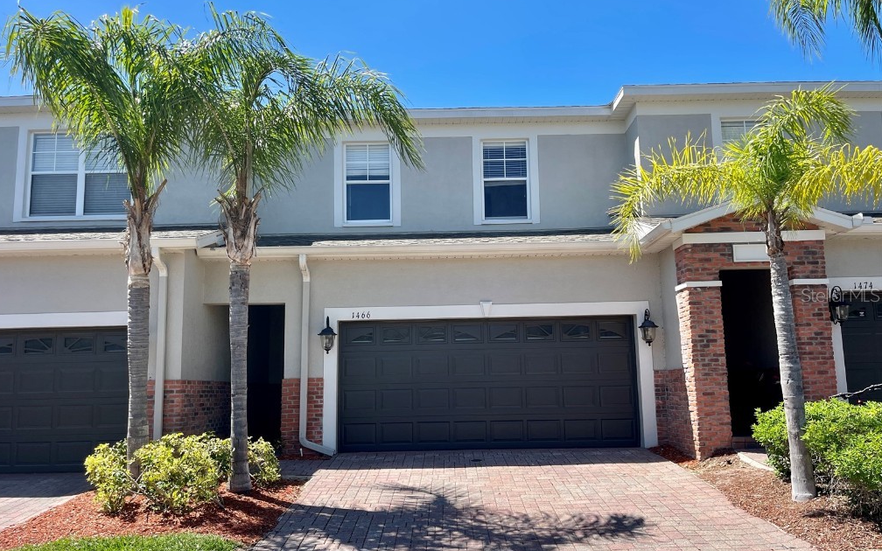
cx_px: 436
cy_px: 295
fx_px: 673
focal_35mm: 28
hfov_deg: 66.5
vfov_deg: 44.5
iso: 32
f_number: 1.6
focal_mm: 5.1
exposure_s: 1/1795
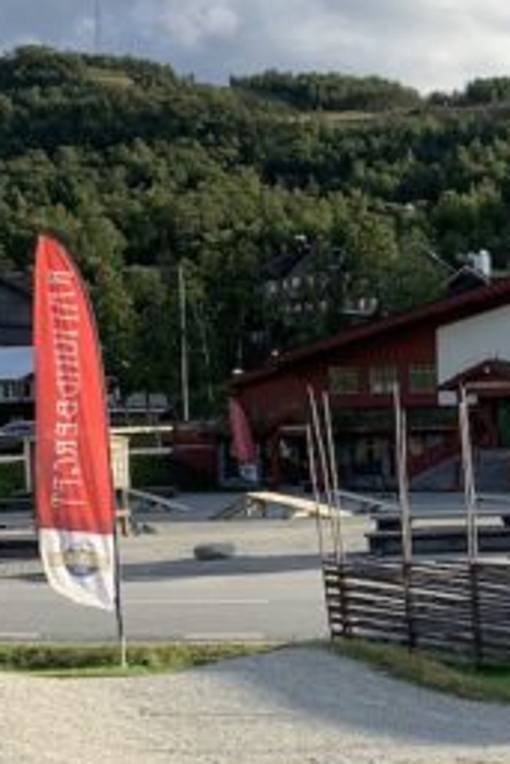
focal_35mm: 81
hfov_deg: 14.6
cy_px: 540
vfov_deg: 24.9
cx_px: 936
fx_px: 1719
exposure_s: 1/1205
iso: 25
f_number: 1.8
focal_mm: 4.25
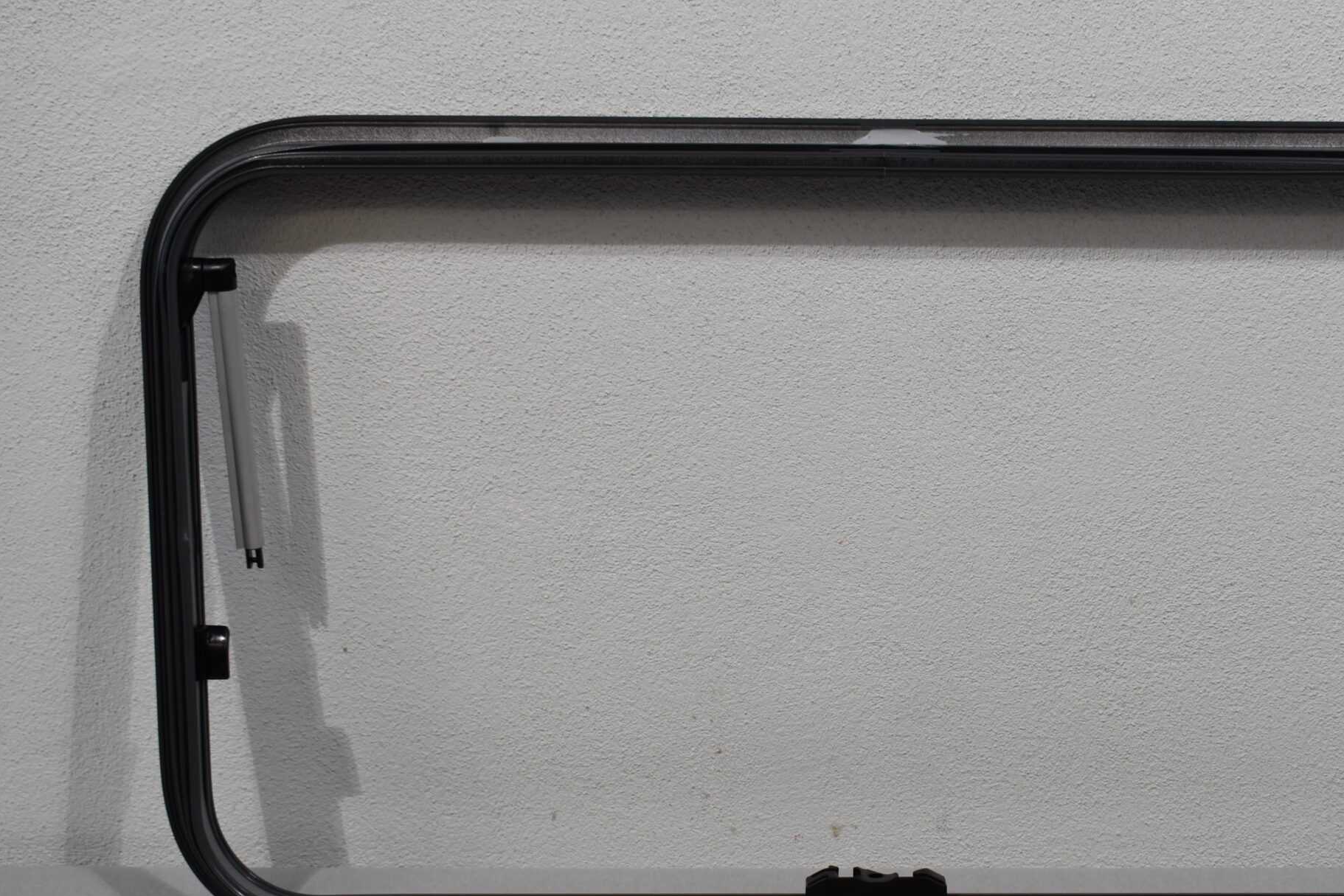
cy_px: 525
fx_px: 2203
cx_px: 861
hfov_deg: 33.7
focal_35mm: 59
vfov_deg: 23.0
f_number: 5.6
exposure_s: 1/125
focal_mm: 28
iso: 320
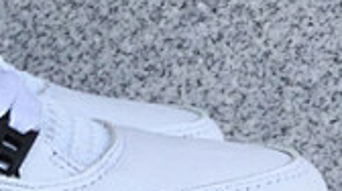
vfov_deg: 7.4
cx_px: -210
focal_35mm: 161
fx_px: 1458
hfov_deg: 12.5
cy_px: 274
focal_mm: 3.3
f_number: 2.4
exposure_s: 1/381
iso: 25
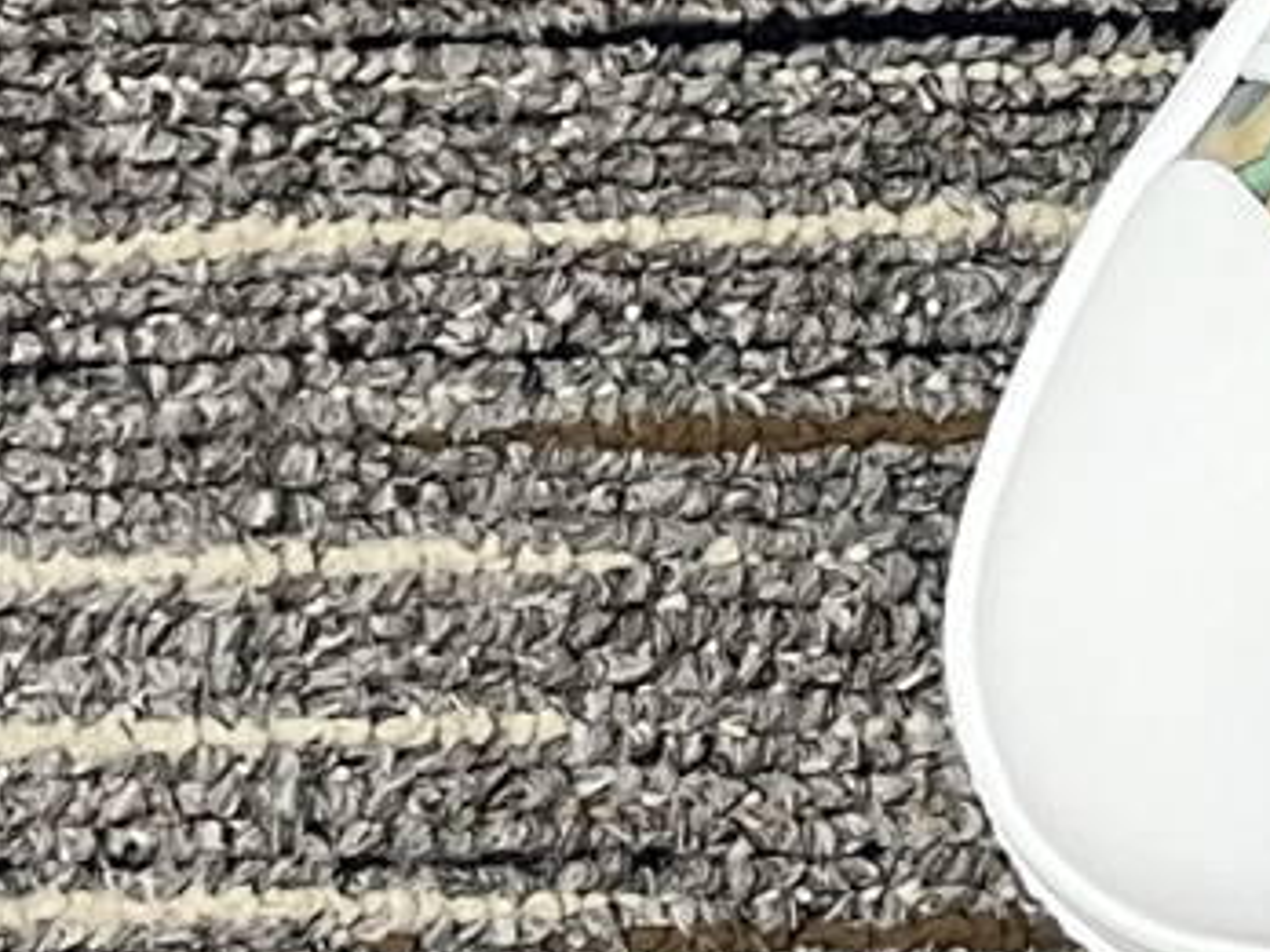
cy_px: 15
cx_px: 3365
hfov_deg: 10.5
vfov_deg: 9.6
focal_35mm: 153
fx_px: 5613
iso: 100
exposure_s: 1/50
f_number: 1.6
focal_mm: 5.1
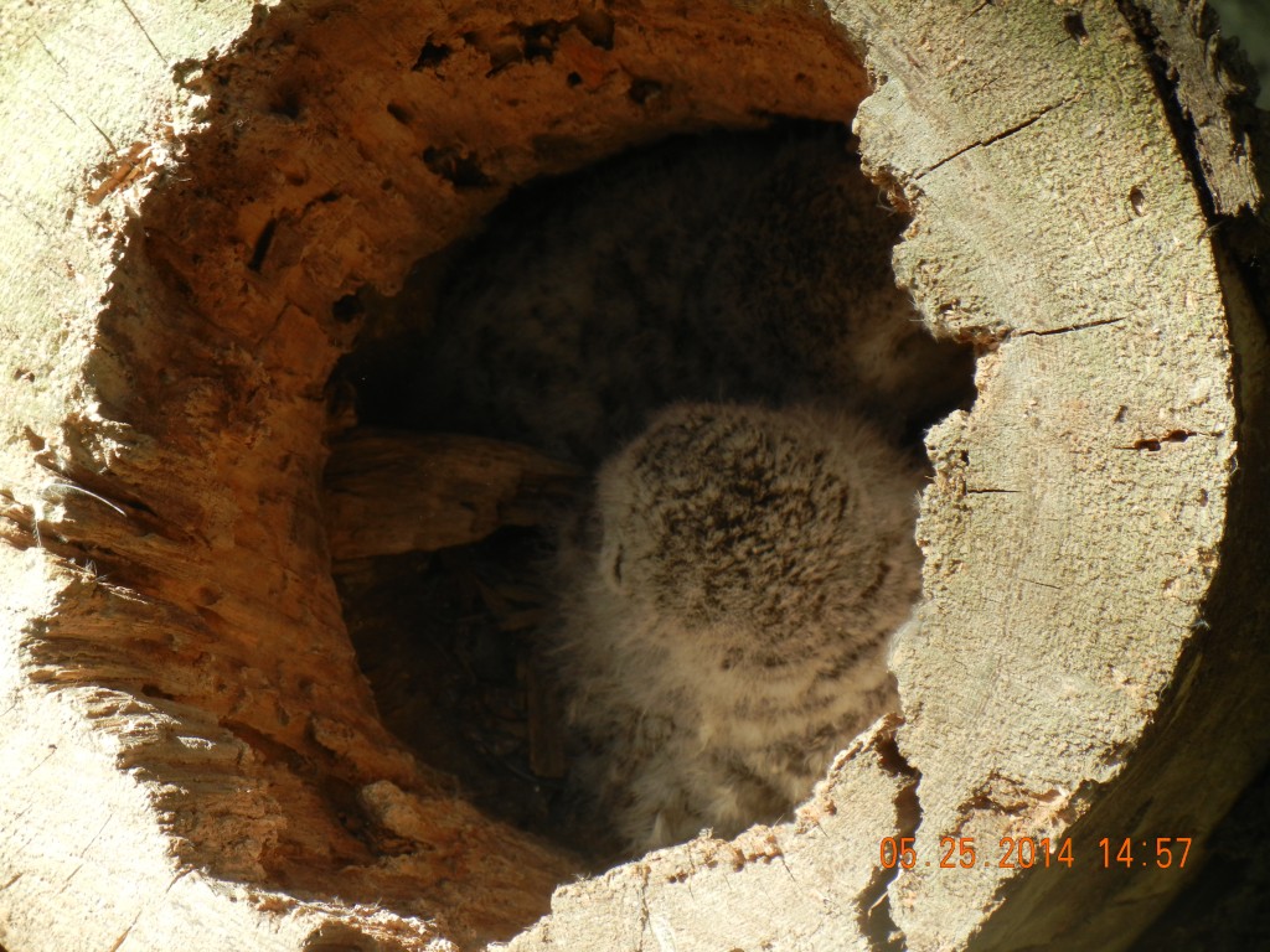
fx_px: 6384
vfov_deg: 8.5
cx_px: 635
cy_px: 476
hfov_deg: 11.4
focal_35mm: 174
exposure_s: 1/112
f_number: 4.6
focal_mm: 31.4
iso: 160
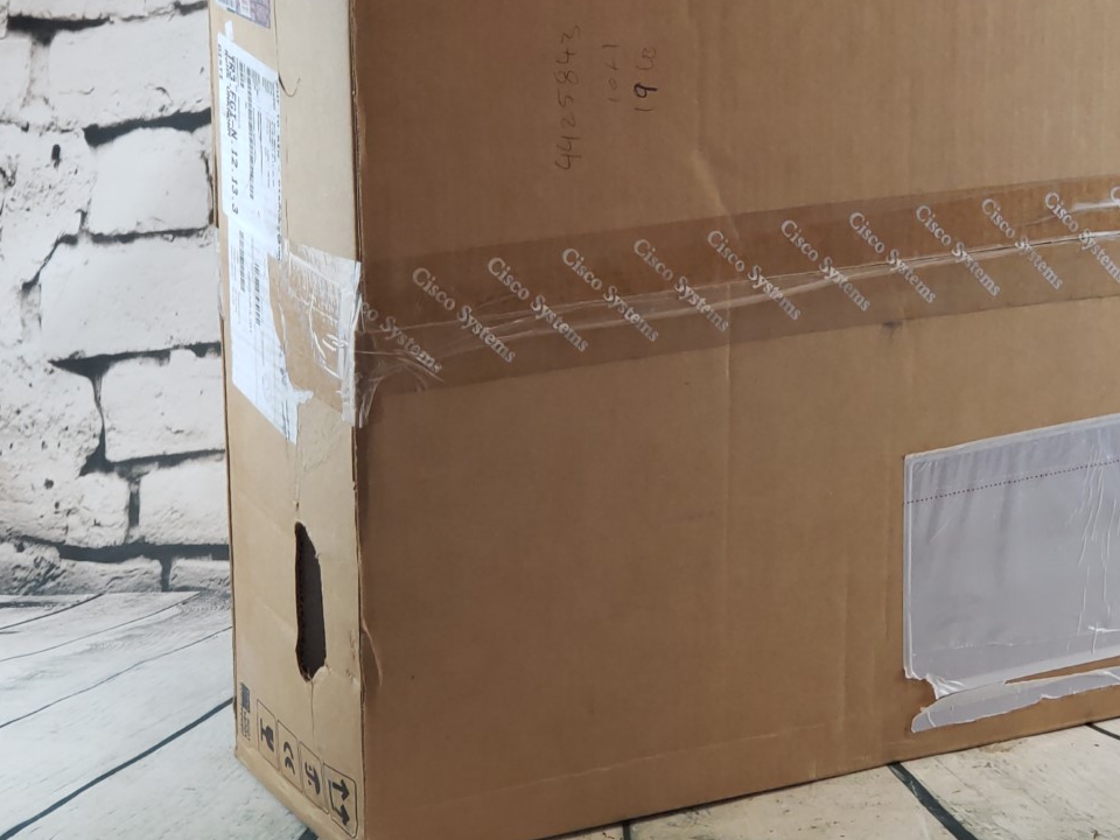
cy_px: 260
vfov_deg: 18.8
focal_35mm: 78
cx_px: 742
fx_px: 2524
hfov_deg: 24.9
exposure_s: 1/30
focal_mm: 6
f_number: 2.4
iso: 40
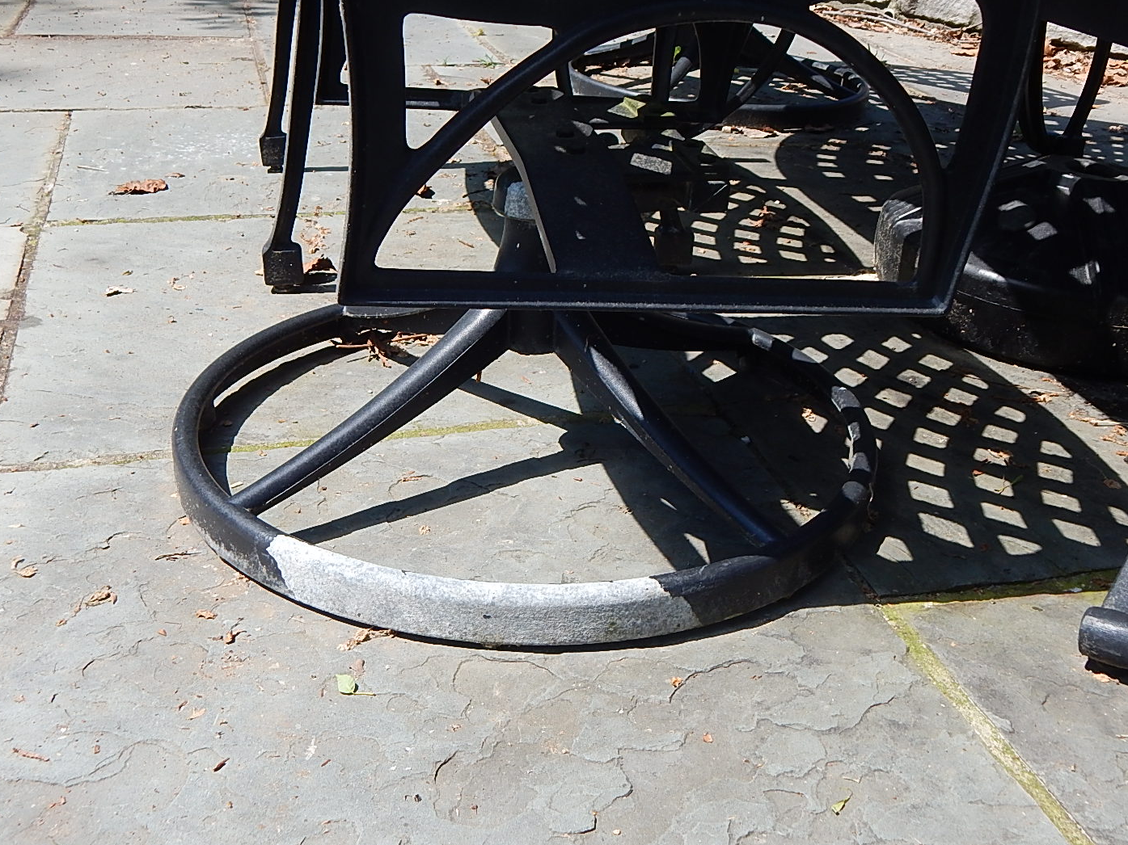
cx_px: 599
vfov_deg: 36.8
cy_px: 418
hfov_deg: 47.8
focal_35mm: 39
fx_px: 1271
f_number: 3.3
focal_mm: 6.1
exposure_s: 1/800
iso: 125
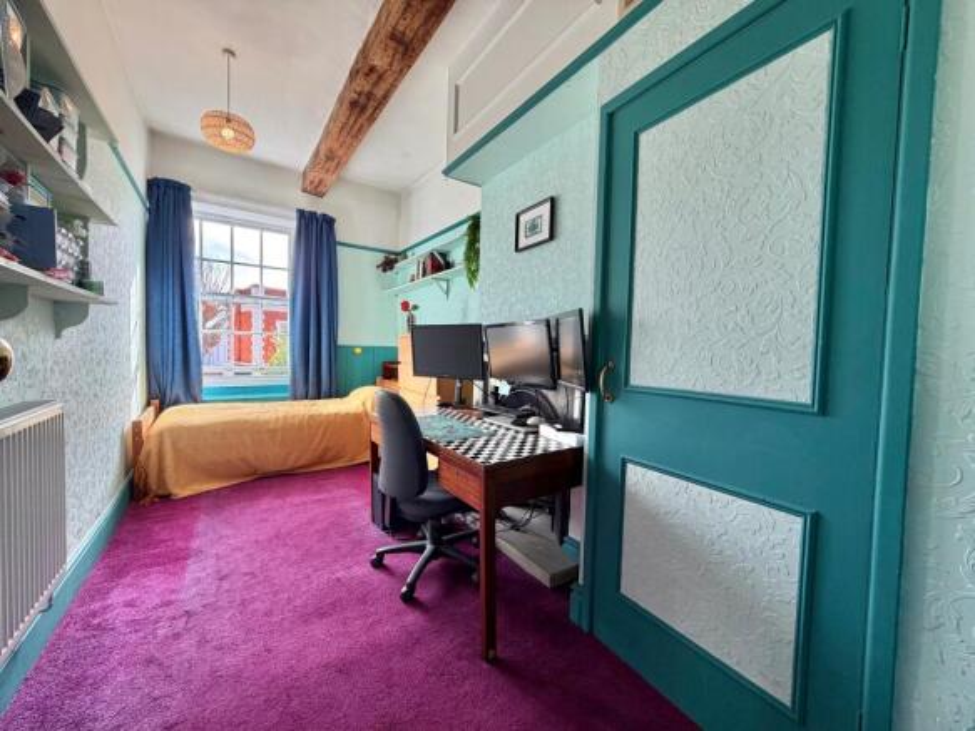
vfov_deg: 85.7
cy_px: 366
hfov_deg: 102.1
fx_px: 394
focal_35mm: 14
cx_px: 488
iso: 100
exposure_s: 1/121
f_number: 2.2
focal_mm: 2.22
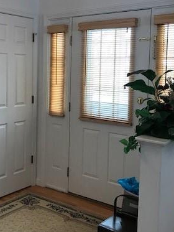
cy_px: 97
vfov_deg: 39.5
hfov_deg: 29.8
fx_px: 322
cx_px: 42
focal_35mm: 48
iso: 32
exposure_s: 1/30
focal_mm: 3.99
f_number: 1.8
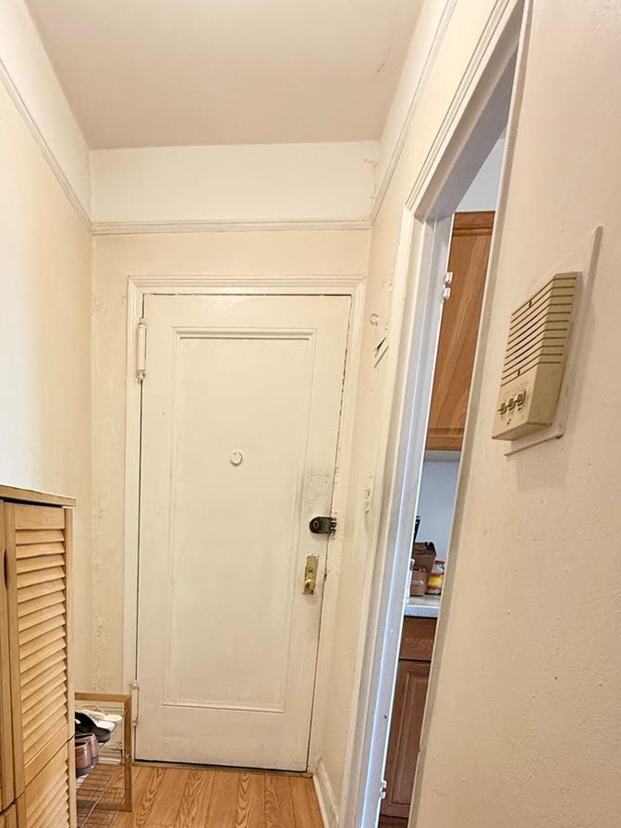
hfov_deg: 55.1
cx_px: 186
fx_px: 574
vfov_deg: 64.4
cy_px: 677
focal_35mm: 24
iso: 250
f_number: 2.2
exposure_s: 1/60
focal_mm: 2.22
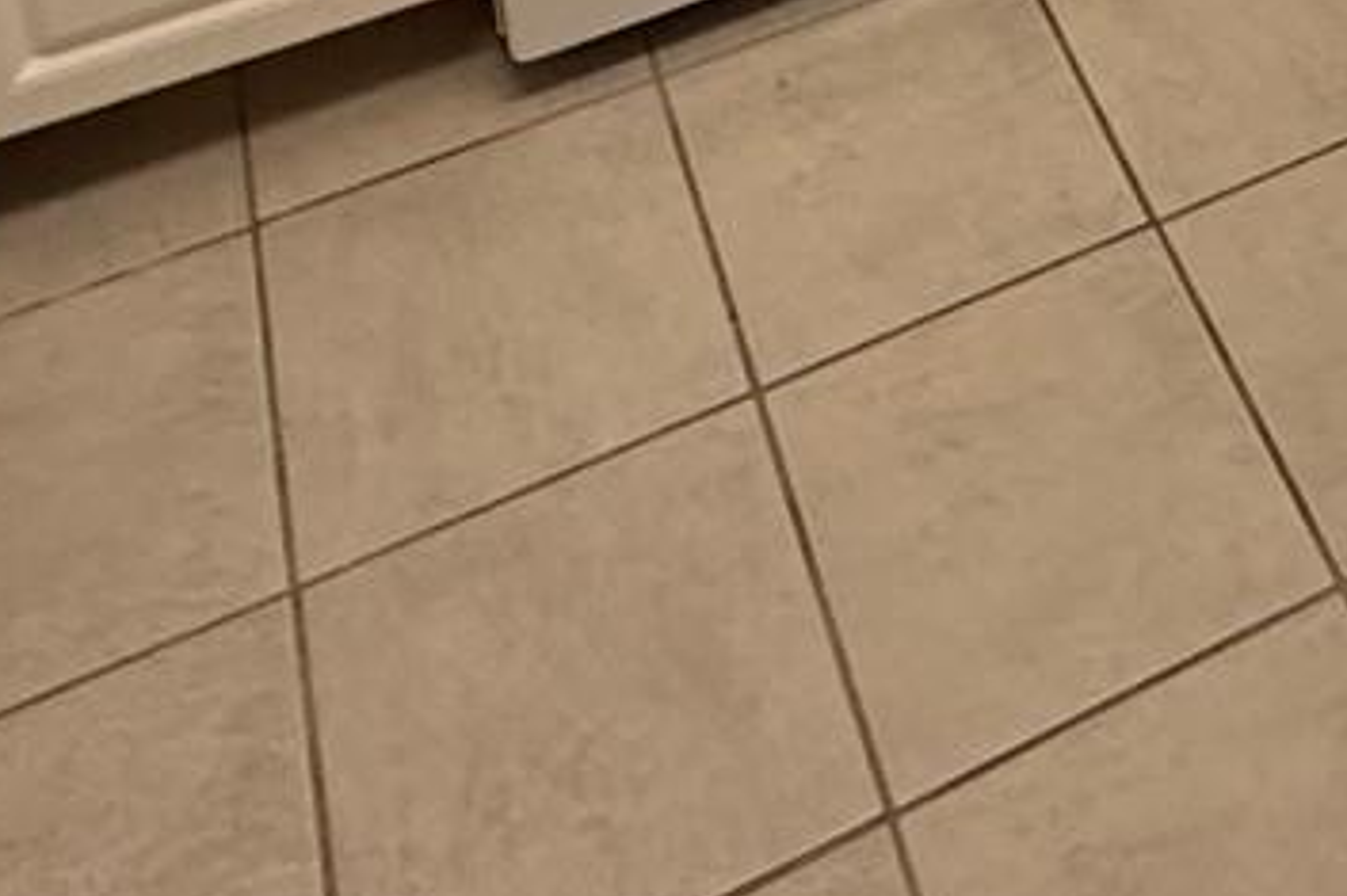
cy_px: -1151
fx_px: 2468
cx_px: 1290
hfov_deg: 28.9
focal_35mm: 66
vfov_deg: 14.7
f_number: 2.2
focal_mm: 2.22
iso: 250
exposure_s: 1/60
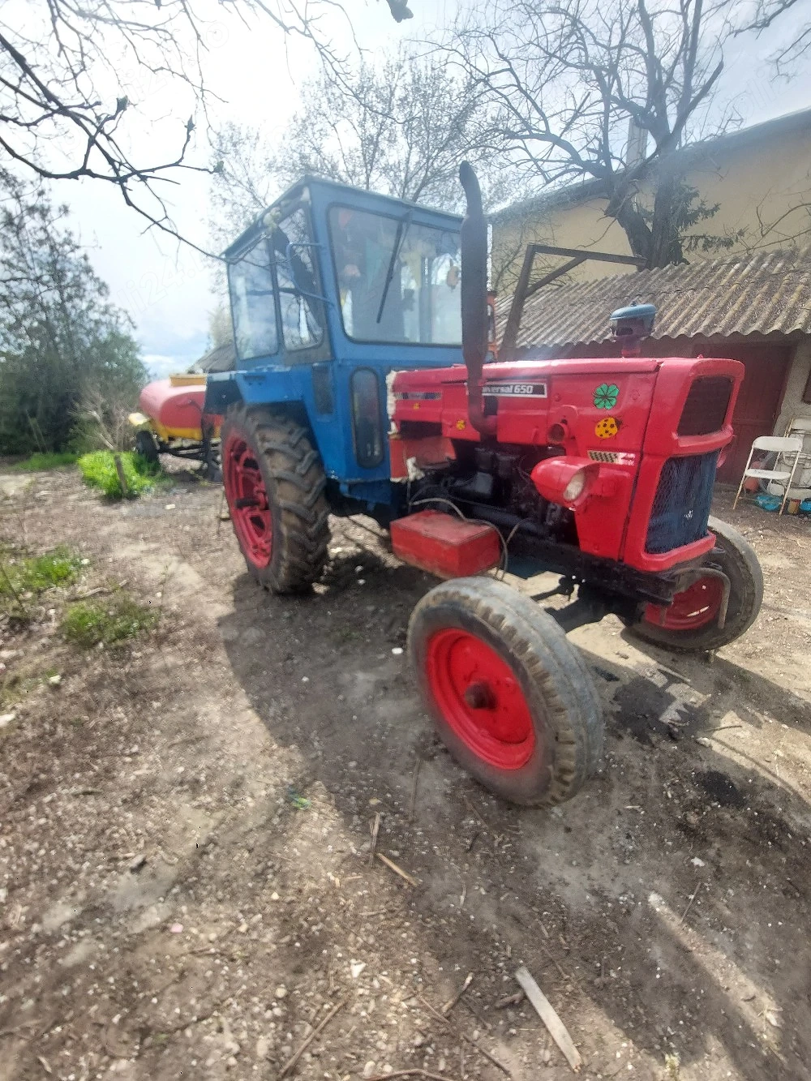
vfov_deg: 106.2
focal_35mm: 13
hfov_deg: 89.9
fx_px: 406
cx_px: 406
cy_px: 540
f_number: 2.2
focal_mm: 1.74
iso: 50
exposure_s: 1/625
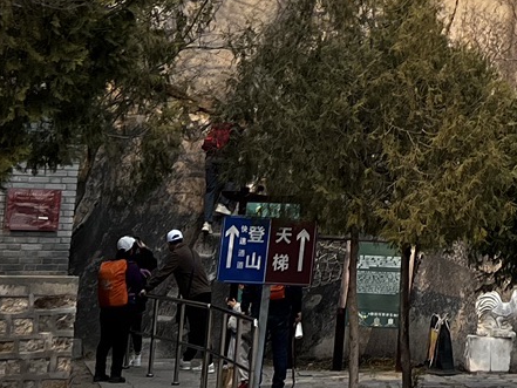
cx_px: 601
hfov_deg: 16.1
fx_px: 1763
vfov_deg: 11.7
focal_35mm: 118
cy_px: -300
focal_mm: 5.7
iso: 50
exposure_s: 1/2404
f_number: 1.5
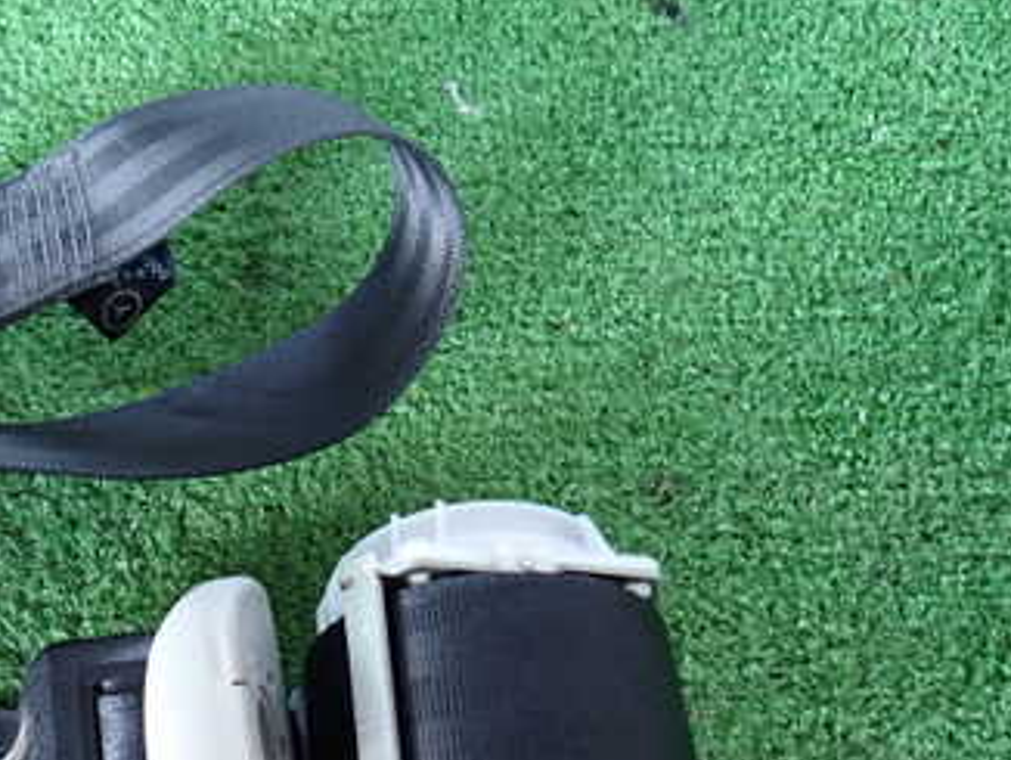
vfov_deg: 30.9
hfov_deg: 39.3
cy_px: 589
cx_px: 180
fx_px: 1344
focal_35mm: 46
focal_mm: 4.5
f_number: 2
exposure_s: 1/30
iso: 250
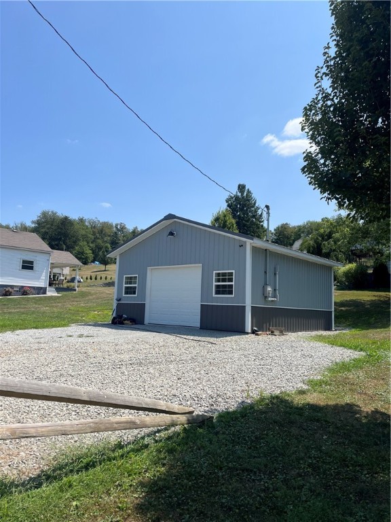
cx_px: 196
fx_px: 392
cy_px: 261
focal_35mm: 26
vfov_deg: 67.3
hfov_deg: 53.1
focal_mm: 5.1
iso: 50
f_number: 1.6
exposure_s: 1/3745
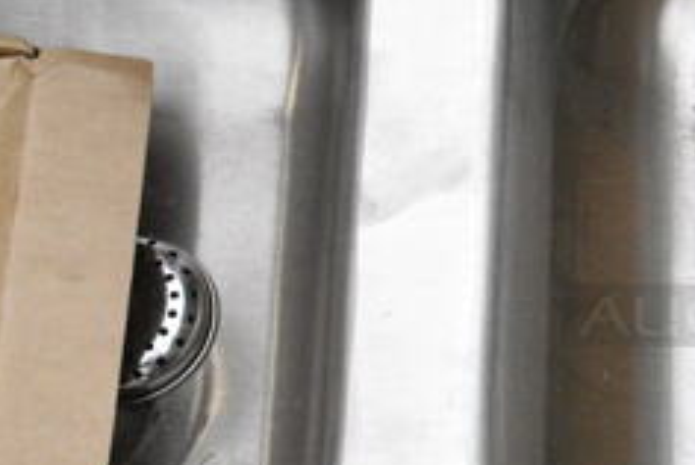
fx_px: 2551
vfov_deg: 10.4
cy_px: 191
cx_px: 889
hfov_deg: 14.9
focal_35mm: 132
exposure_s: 1/800
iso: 6400
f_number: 14
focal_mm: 34
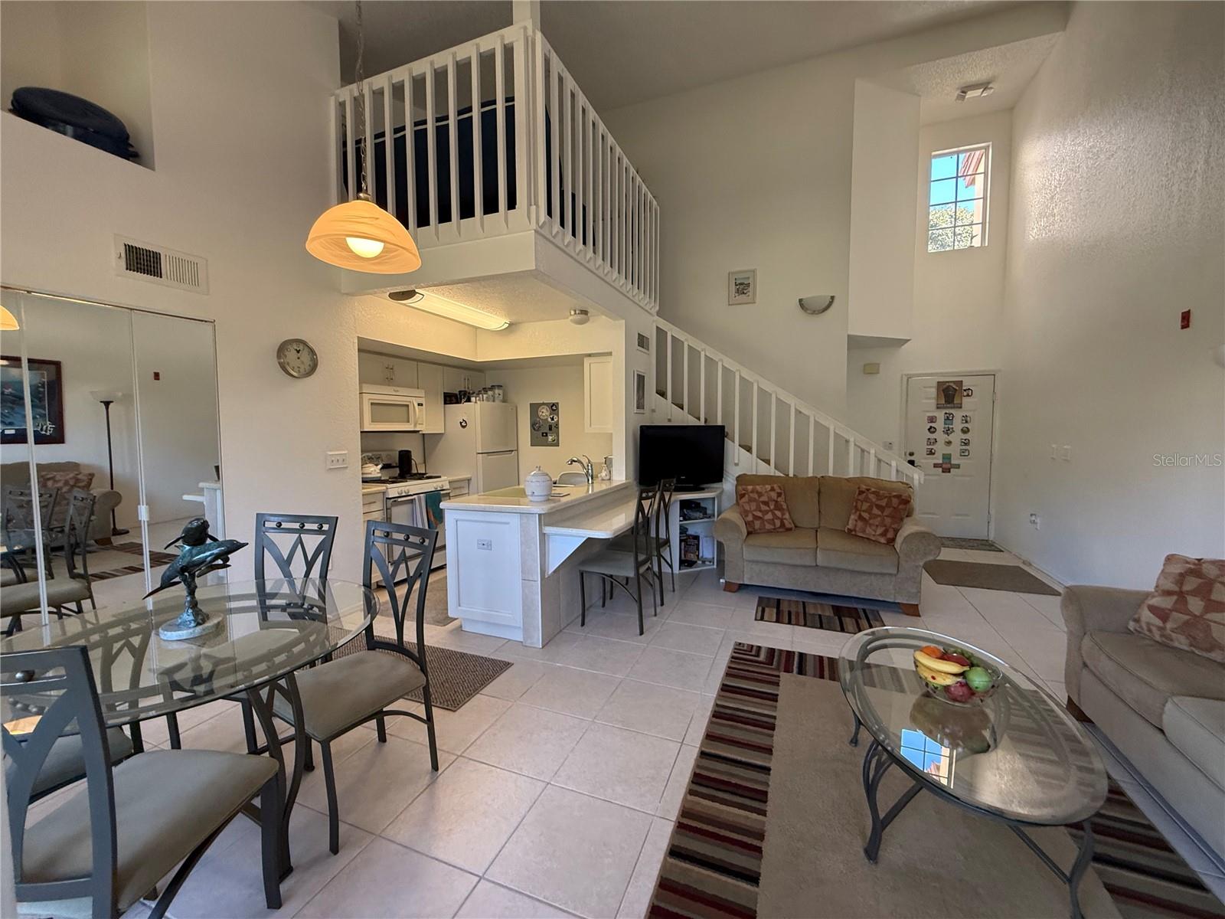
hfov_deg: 102.1
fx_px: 495
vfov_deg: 85.7
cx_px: 612
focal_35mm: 14
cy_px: 460
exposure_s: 1/120
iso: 320
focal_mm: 2.22
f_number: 2.2
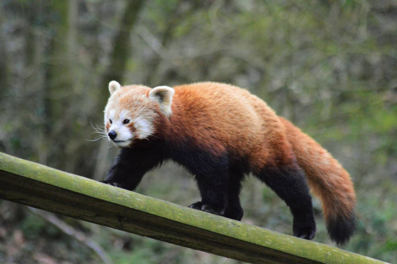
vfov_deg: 4.7
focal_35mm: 292
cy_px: 132
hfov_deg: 7.0
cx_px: 198
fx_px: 3223
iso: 6400
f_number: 4.8
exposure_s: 1/4000
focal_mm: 195
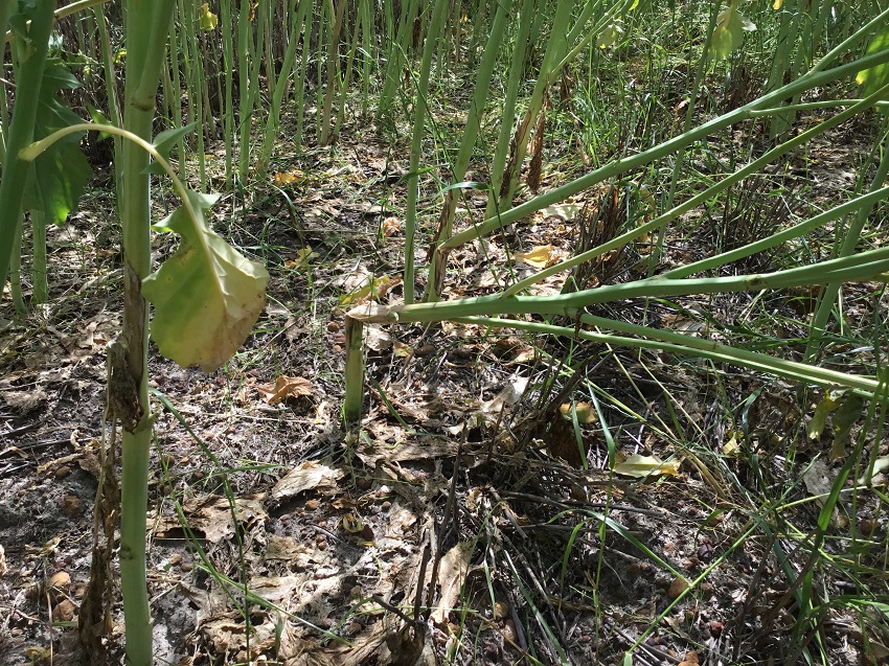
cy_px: 333
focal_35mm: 31
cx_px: 444
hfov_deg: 58.4
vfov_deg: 45.4
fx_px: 796
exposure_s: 1/463
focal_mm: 3.3
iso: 25
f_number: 2.4
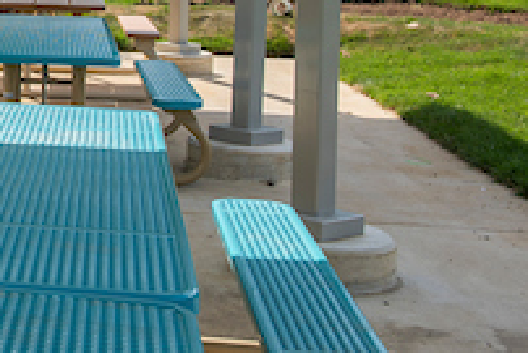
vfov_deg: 14.4
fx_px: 1350
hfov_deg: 19.6
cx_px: -230
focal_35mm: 92
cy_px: -65
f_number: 5
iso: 64
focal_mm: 31
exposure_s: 1/200
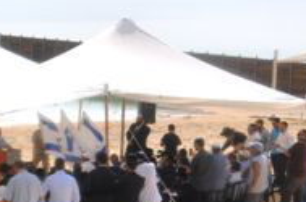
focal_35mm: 122
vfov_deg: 11.2
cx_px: -63
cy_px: 104
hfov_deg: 16.1
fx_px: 1034
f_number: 11
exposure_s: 1/200
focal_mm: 24
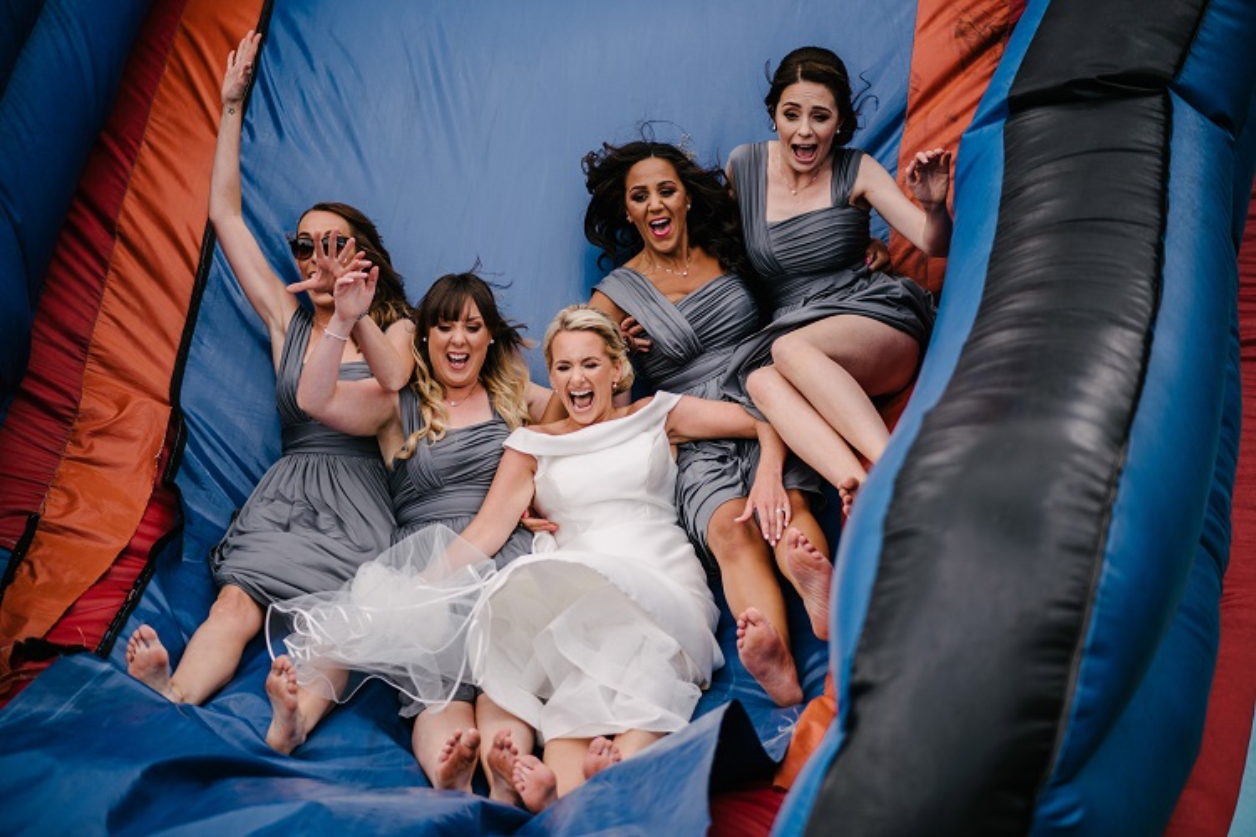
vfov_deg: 16.1
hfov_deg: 23.9
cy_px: 418
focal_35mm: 85
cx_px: 628
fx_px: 2965
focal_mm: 85
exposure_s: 1/4000
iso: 160
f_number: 1.8
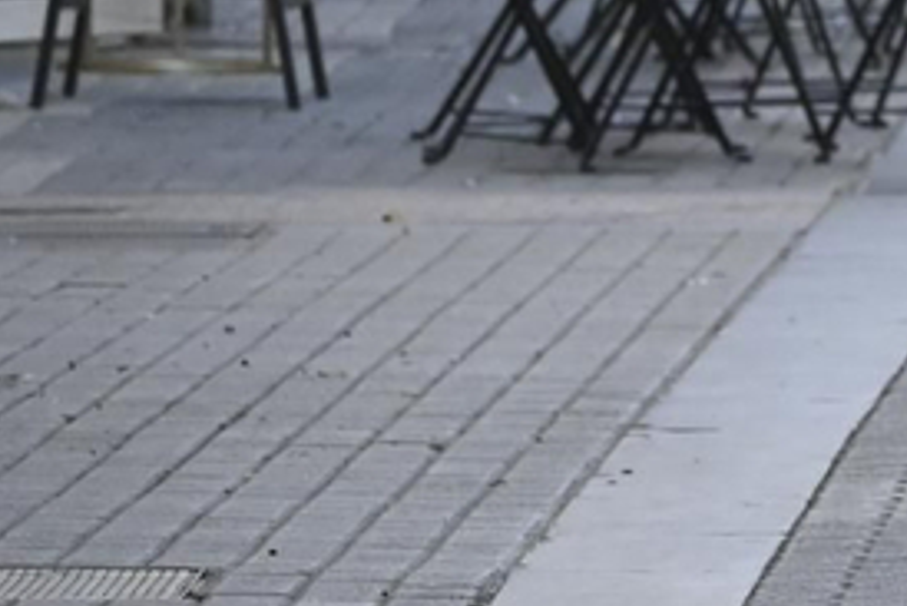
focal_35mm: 1006
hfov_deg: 2.0
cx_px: 2089
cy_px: -391
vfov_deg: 1.4
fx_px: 25356
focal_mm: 115
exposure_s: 1/500
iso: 400
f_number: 5
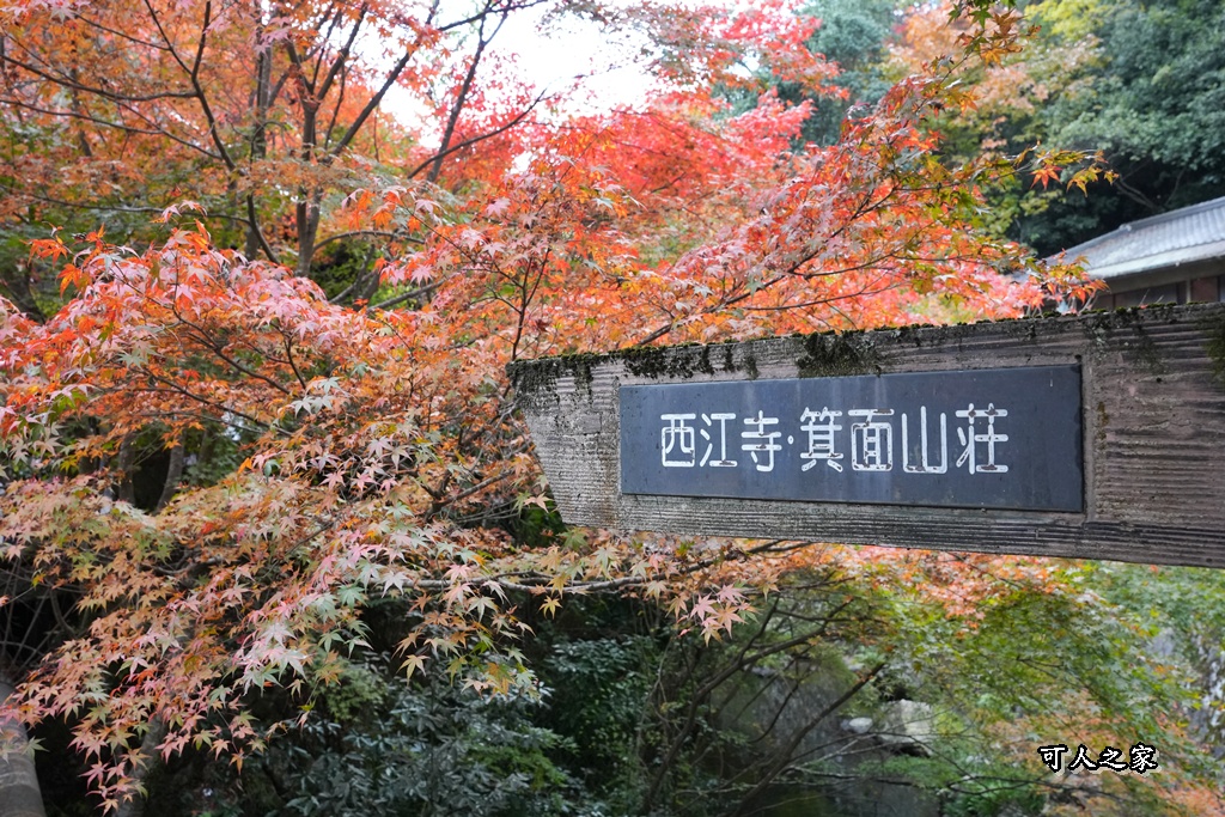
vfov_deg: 43.9
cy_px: 408
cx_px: 612
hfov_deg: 62.3
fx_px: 1014
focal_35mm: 30
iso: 2500
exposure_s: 1/200
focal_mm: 29.8
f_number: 8
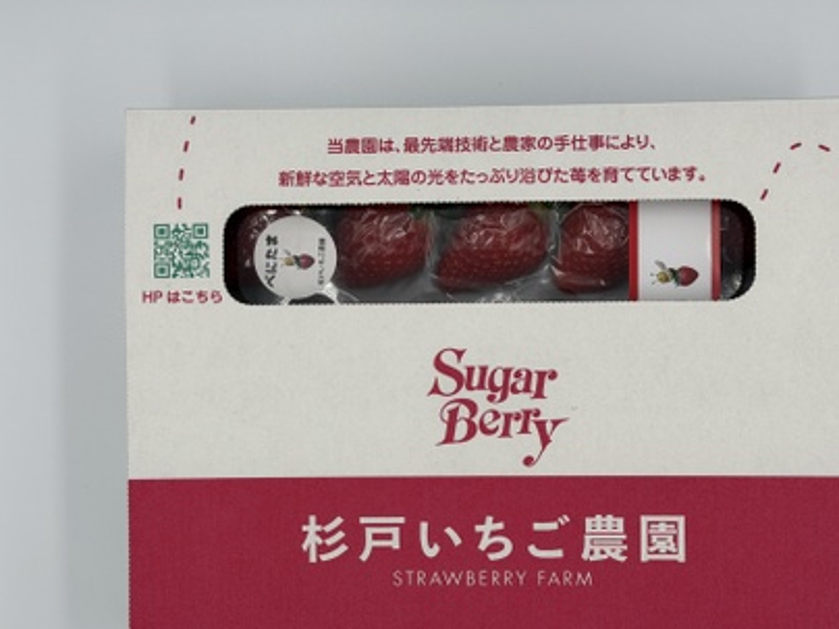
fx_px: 1382
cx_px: 459
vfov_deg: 25.6
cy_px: 353
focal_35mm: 57
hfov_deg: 33.8
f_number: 1.78
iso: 64
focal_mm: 6.76
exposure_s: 1/1307
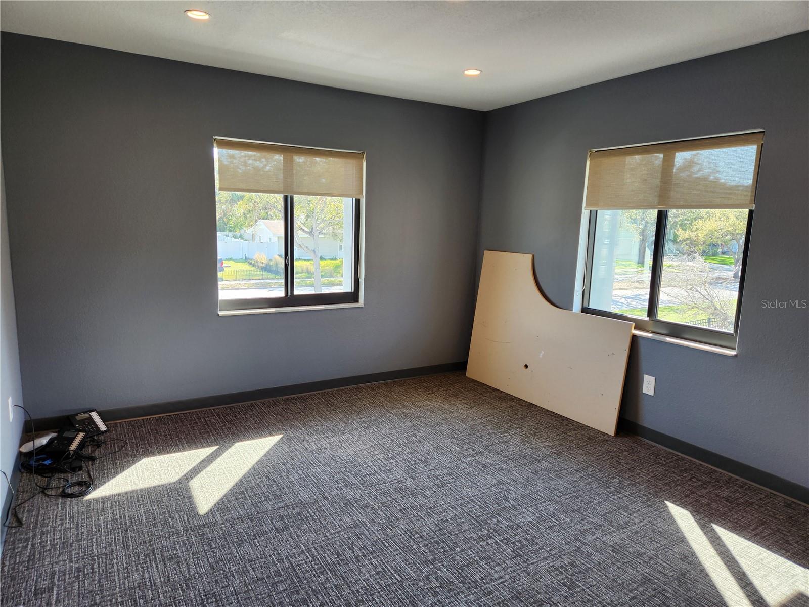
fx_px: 538
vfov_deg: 58.9
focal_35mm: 23
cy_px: 304
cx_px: 404
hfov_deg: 73.9
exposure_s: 1/120
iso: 80
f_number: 1.8
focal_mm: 5.4
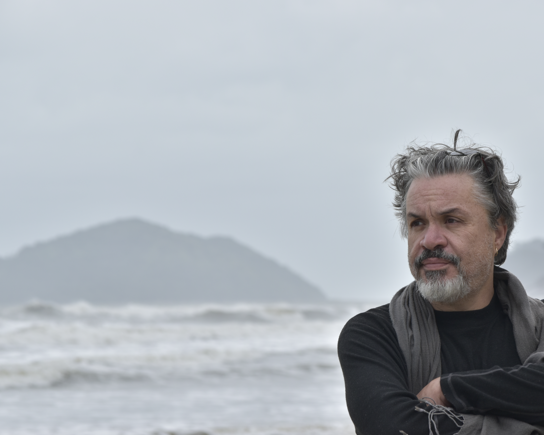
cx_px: 317
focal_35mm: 173
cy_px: 218
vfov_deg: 8.9
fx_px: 2785
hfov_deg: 11.2
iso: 200
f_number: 8
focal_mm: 102
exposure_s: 1/250
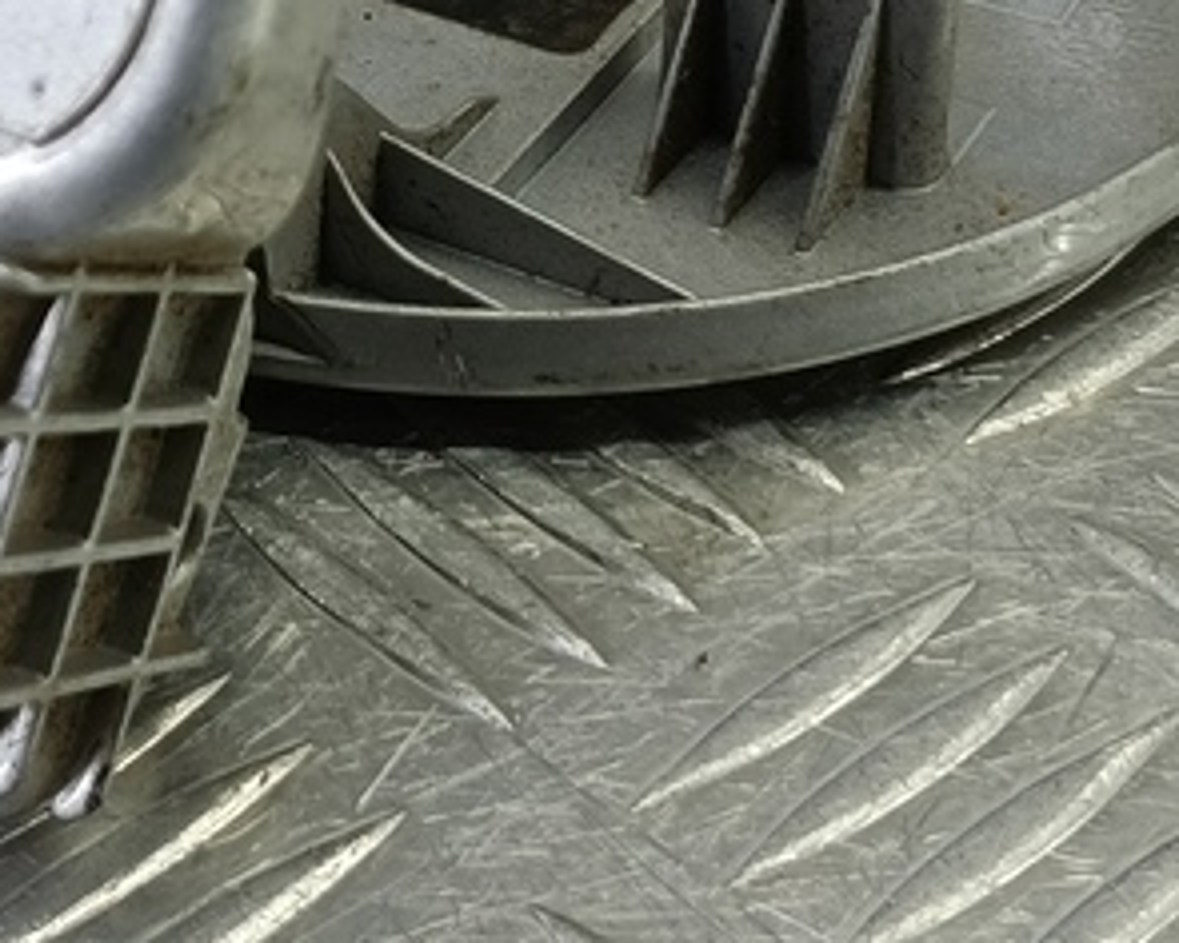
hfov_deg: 24.3
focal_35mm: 78
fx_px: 2722
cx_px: 356
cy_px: -112
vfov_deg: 18.8
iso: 120
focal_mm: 4.11
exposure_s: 1/50
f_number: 1.6
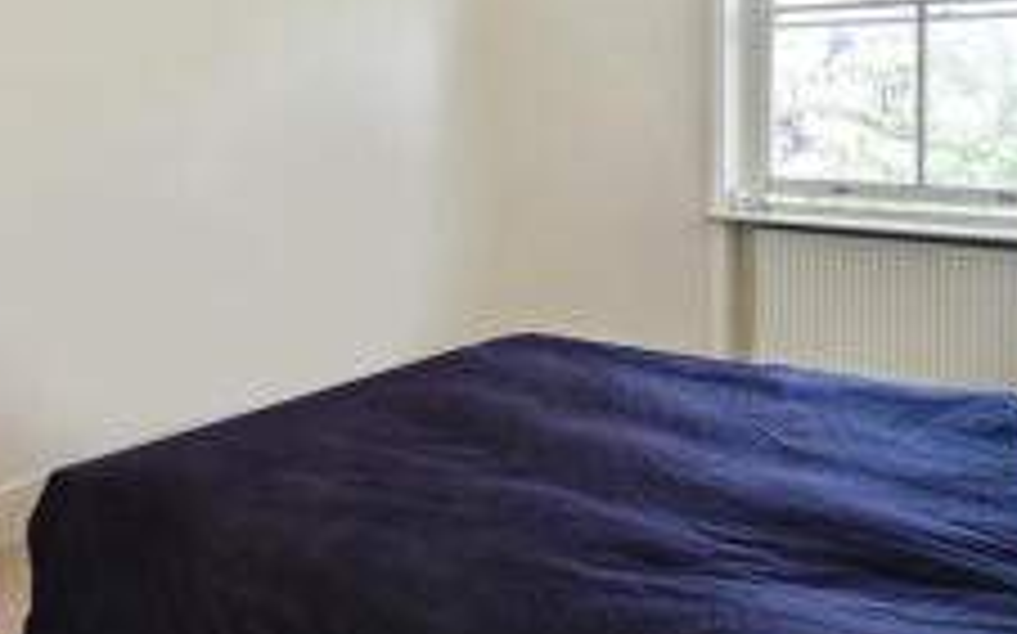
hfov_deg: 60.1
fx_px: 831
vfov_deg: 40.0
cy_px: 119
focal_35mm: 30
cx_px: 274
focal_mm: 14
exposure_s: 1/40
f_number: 8
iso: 200
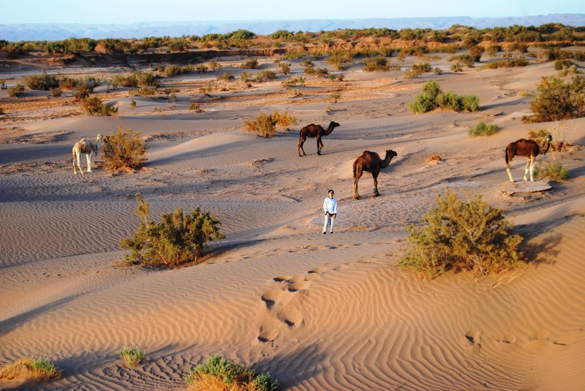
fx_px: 1342
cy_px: 196
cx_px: 292
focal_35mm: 82
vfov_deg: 16.6
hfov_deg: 24.6
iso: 100
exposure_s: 1/125
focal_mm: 55
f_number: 5.6
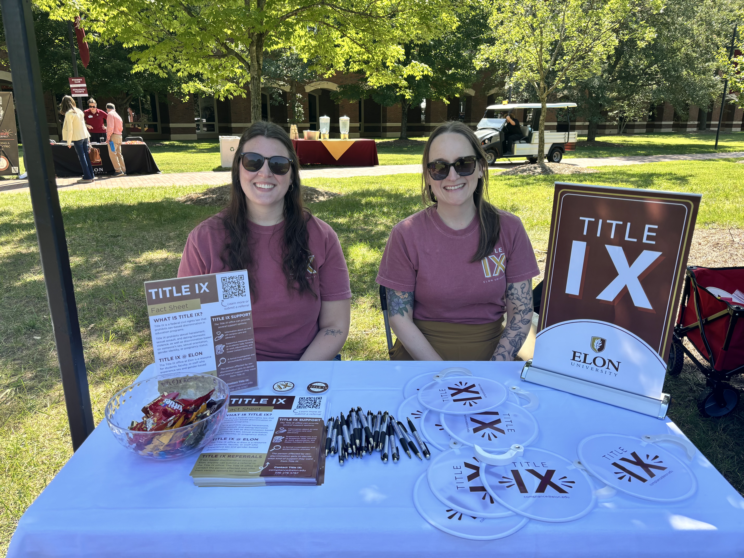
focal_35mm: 26
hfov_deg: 67.3
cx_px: 372
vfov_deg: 53.1
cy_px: 279
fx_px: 559
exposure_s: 1/439
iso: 50
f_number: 1.6
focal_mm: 5.96
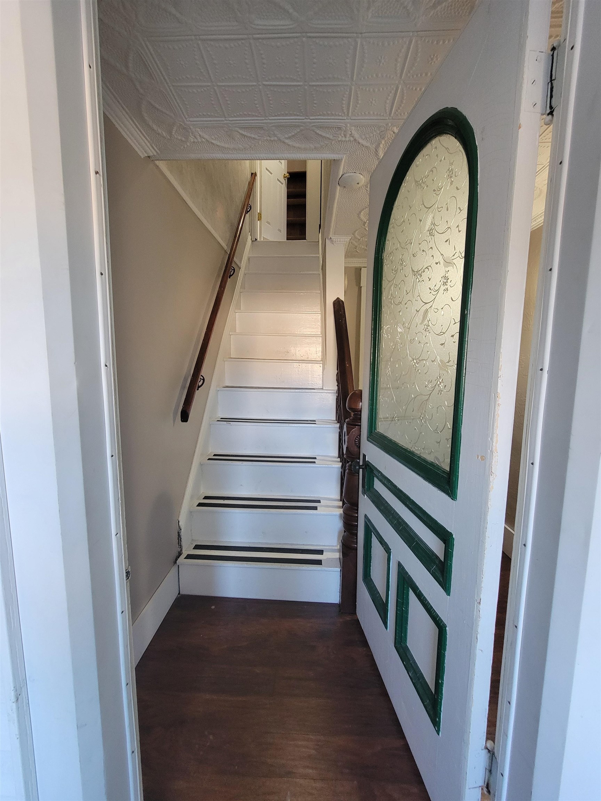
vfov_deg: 106.2
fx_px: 301
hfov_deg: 89.9
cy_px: 400
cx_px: 300
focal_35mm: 13
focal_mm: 2.2
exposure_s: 1/60
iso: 400
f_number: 2.2
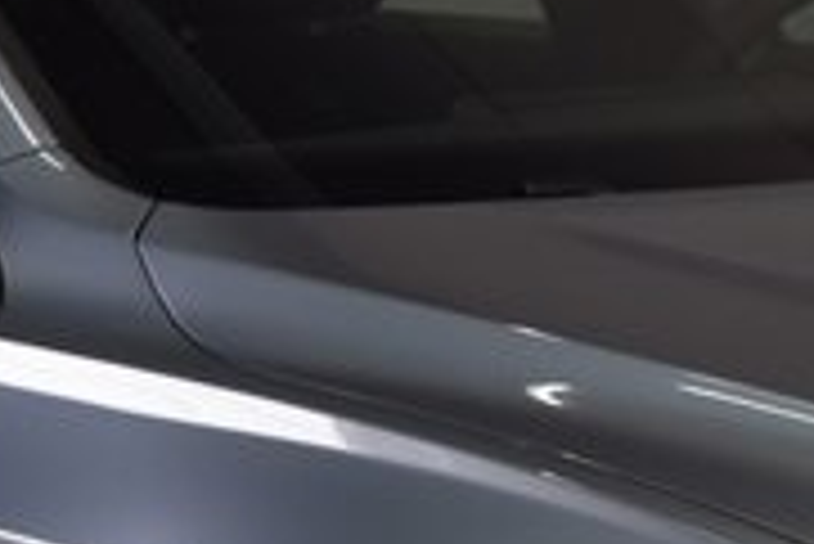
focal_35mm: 271
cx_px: 668
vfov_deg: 5.1
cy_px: 674
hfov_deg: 7.6
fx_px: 6132
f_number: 5
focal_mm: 32
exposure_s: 1/100
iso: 400
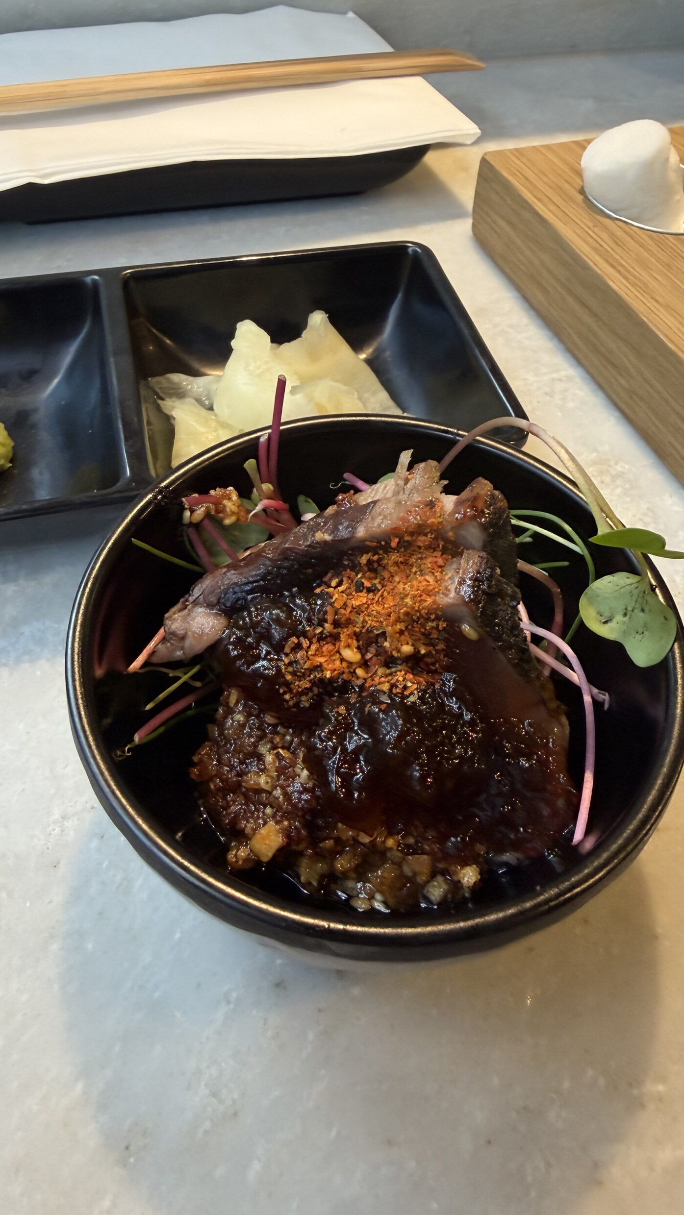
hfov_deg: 42.9
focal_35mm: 27
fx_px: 870
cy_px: 596
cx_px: 353
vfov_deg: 69.8
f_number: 2.2
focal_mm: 2.22
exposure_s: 1/100
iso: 250
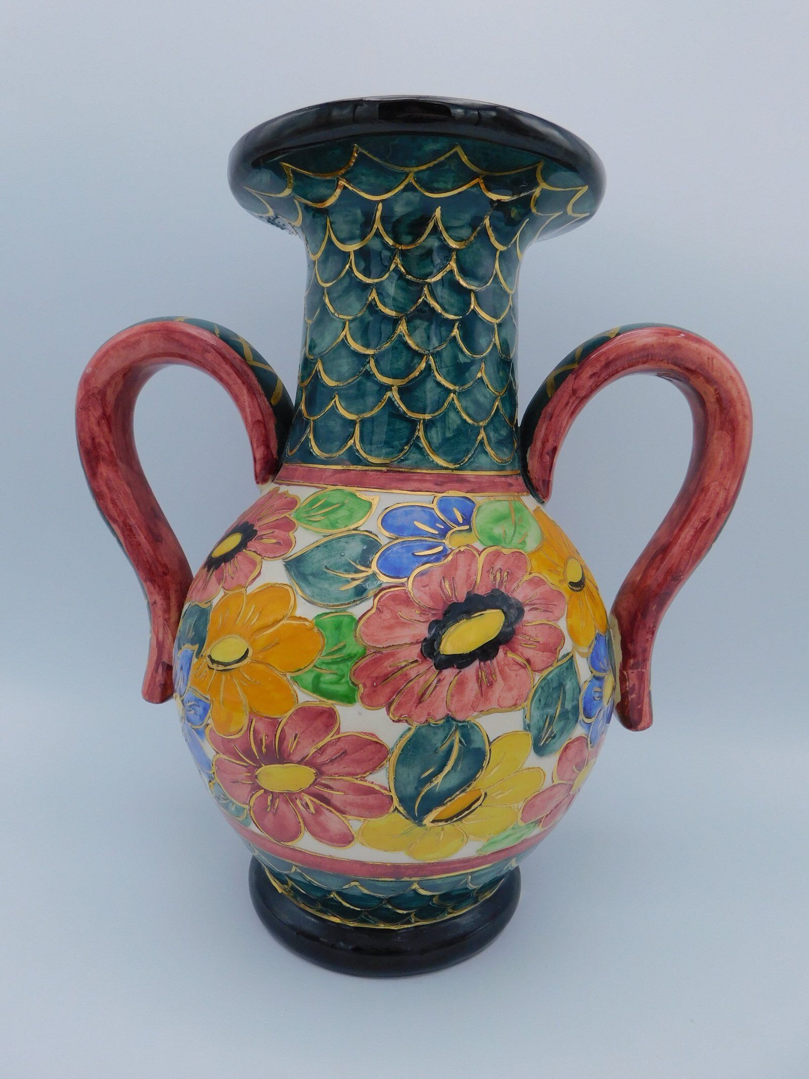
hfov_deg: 58.9
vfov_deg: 73.9
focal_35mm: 23
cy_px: 540
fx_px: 717
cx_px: 404
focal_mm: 4
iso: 125
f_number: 3
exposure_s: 1/200
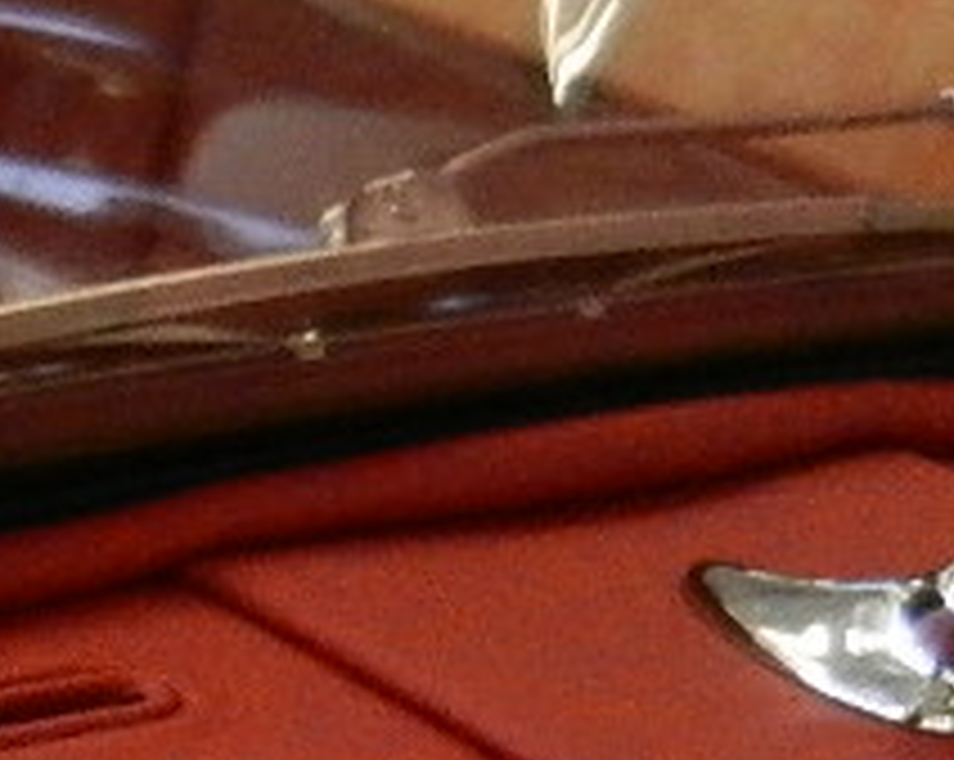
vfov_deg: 12.1
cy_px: 1327
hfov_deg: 14.0
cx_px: -914
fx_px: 3327
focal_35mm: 118
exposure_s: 1/200
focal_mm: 4.5
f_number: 3.5
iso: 800
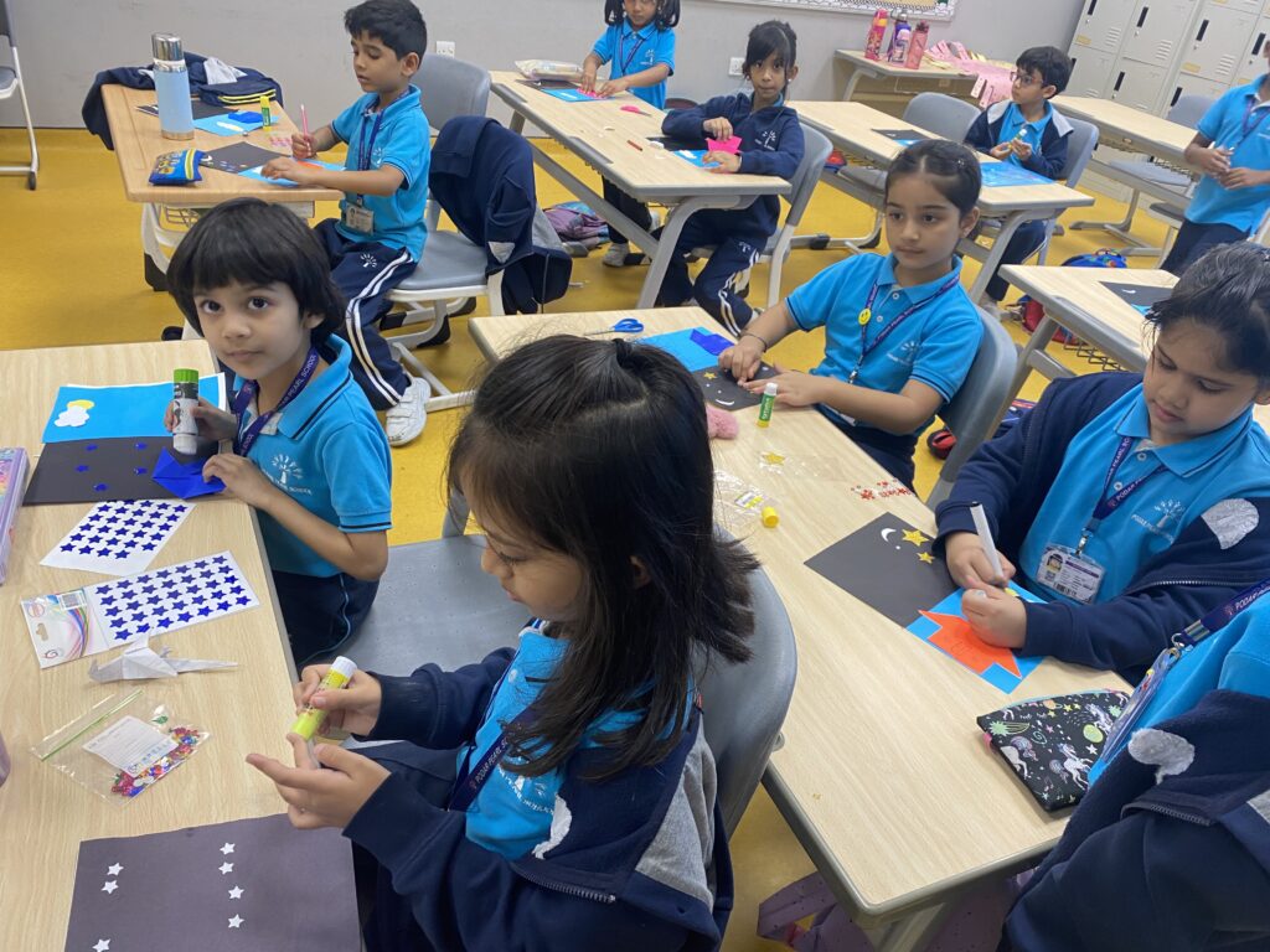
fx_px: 954
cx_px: 635
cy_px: 476
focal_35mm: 26
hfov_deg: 67.3
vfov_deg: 53.1
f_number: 1.8
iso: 100
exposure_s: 1/60
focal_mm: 4.25
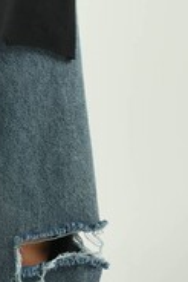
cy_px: -259
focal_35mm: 529
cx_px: -127
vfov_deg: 3.9
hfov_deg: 2.6
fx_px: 4136
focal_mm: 130
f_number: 6.3
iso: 100
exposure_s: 1/160
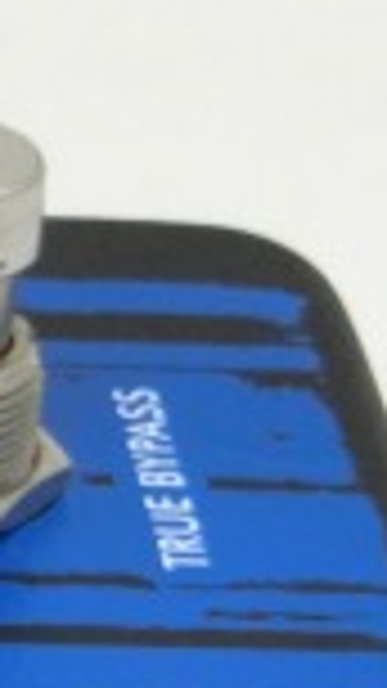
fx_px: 5841
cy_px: 782
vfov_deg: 6.7
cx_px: -724
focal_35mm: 320
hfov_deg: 3.7
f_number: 5.2
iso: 320
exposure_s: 1/125
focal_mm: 12.4
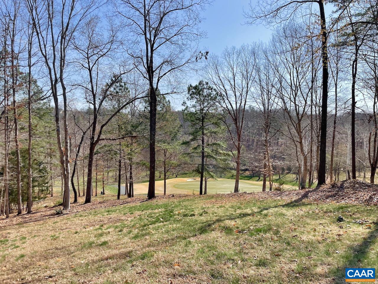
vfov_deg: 53.1
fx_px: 284
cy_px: 142
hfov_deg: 67.3
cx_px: 189
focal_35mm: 26
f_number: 1.6
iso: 32
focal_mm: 4.2
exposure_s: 1/3861
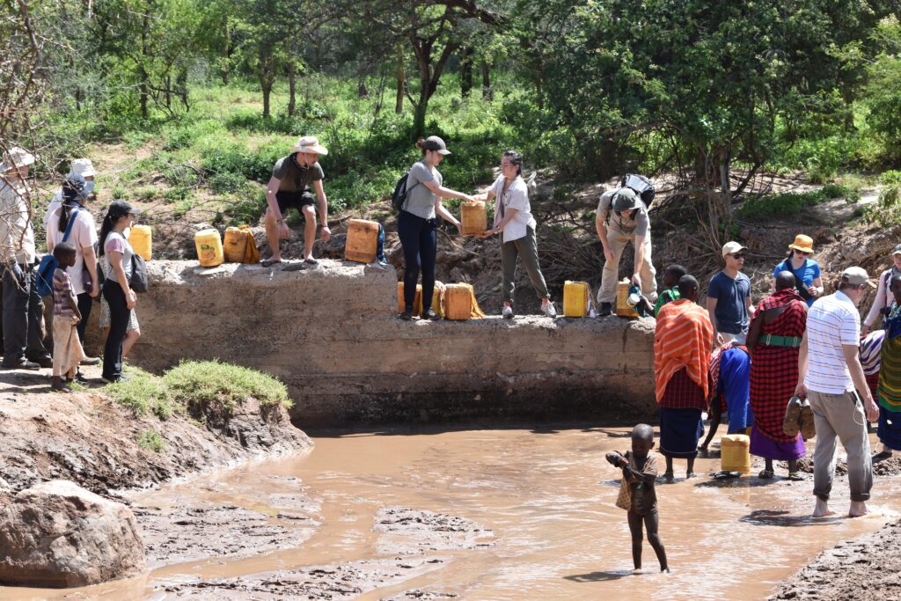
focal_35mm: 105
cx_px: 450
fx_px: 2628
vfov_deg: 13.0
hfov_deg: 19.5
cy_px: 300
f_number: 8
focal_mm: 70
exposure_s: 1/320
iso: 200
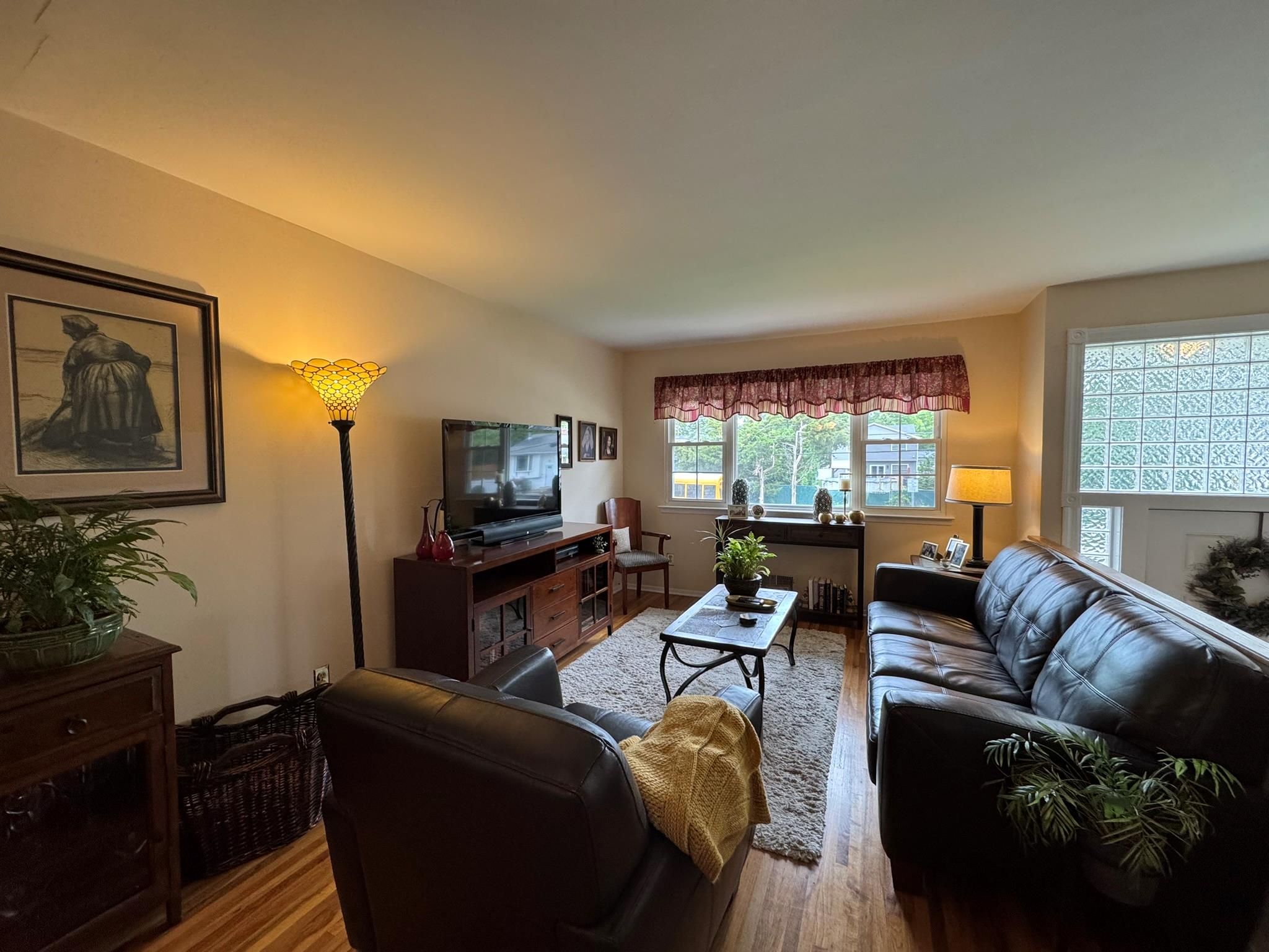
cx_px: 634
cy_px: 476
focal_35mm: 14
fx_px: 513
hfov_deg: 102.1
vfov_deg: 85.7
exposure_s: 1/120
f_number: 2.2
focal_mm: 2.22
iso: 250
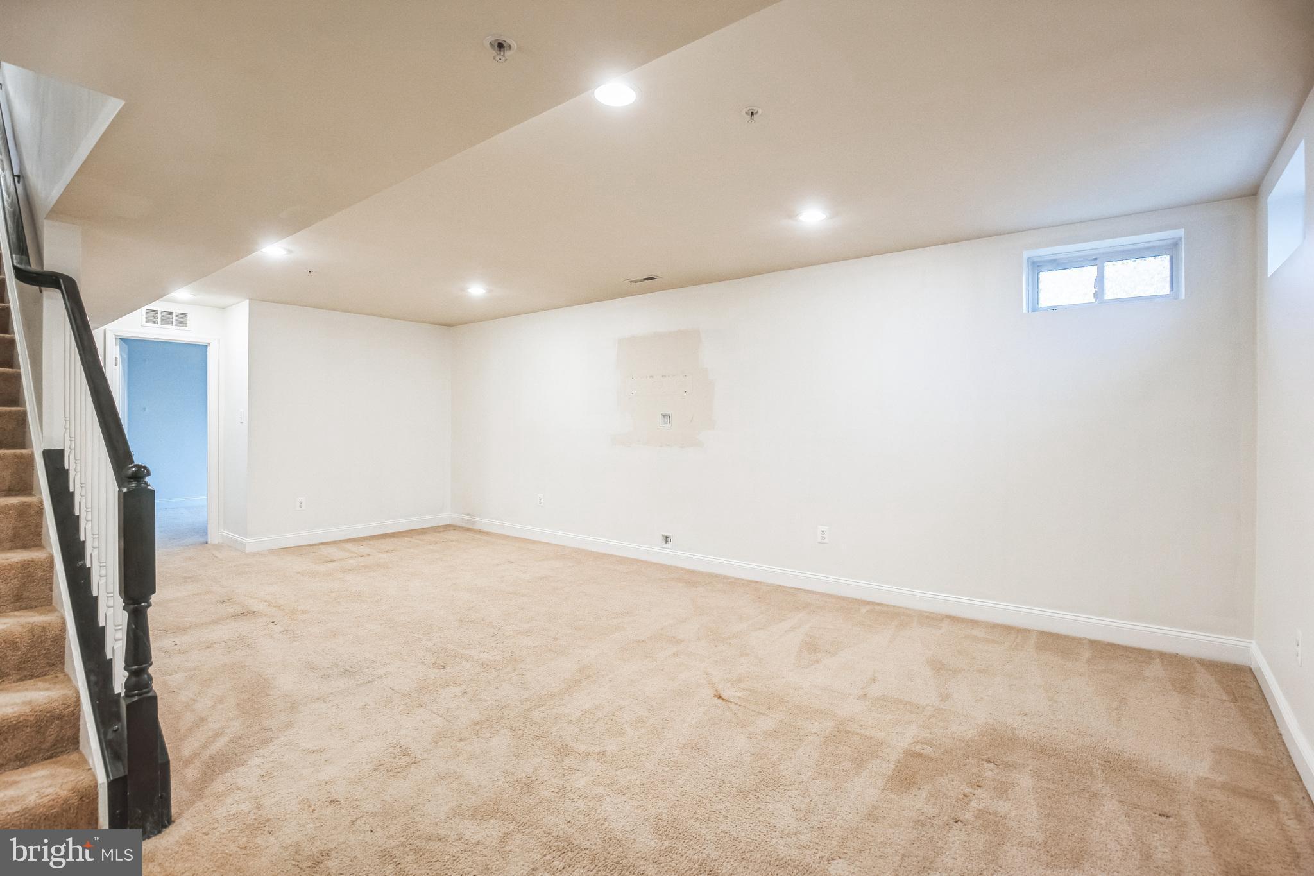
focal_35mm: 16
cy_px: 438
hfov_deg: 96.7
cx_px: 657
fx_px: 584
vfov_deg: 73.7
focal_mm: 16
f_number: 5
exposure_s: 1/50
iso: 1250
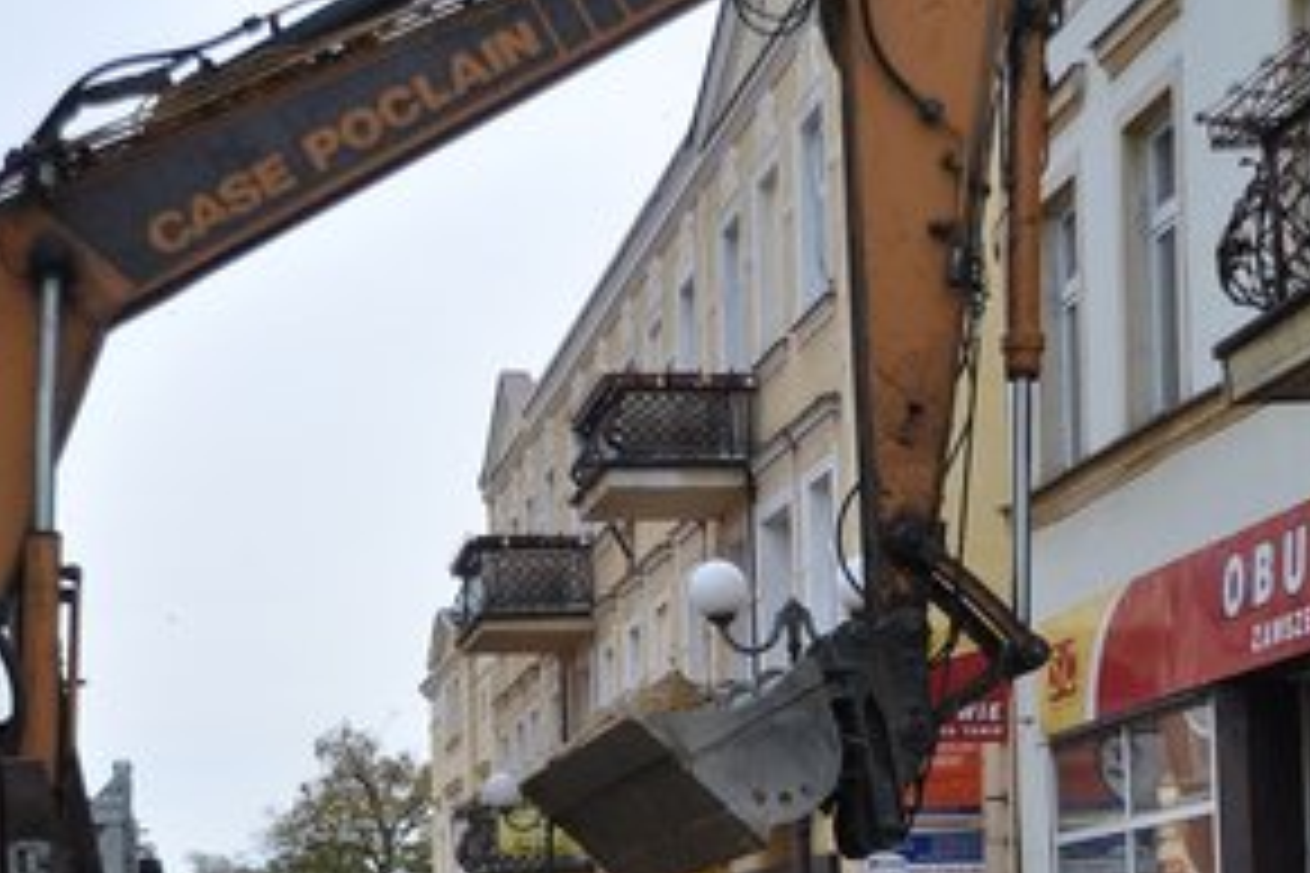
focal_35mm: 97
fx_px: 3534
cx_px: 576
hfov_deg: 21.0
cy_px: 963
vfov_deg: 13.8
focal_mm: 29
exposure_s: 1/2500
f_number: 4
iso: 500
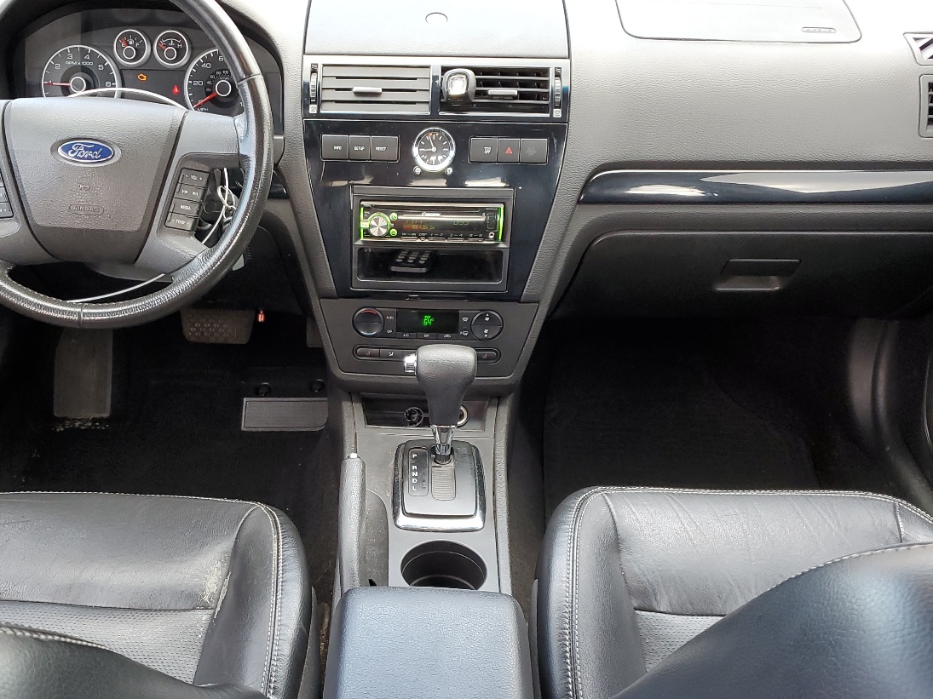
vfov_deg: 37.4
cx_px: 383
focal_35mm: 38
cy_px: 456
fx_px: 1024
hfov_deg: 48.7
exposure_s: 1/60.2
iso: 67
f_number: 1.5
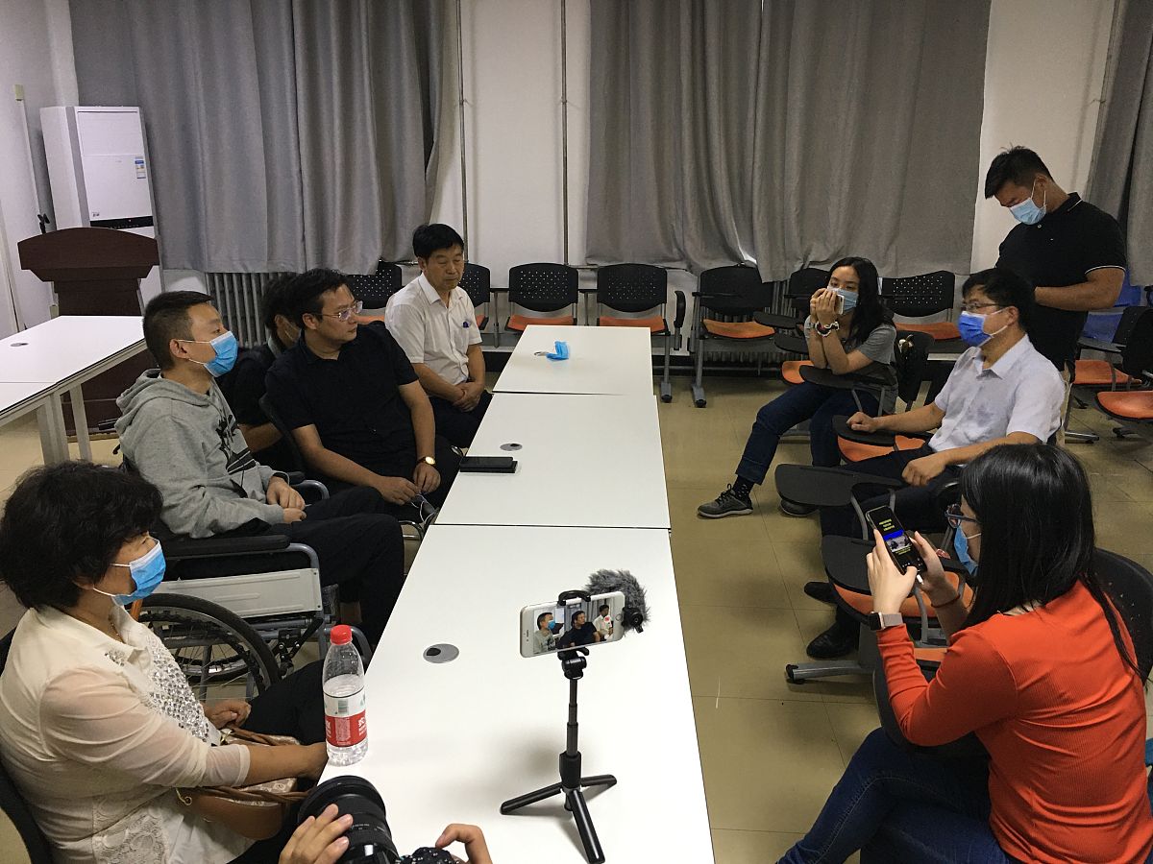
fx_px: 966
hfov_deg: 61.7
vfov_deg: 48.2
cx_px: 576
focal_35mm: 29
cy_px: 432
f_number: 2.2
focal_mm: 4.15
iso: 64
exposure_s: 1/17
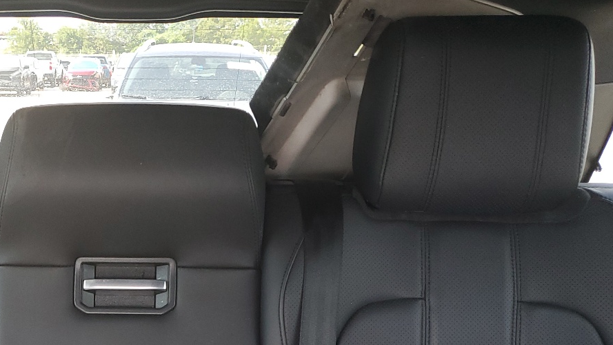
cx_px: 86
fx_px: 829
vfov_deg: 22.6
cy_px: 339
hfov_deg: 38.4
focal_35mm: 51
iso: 83
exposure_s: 1/60.2
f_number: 1.5
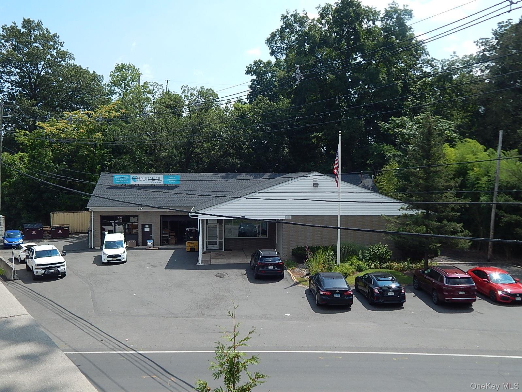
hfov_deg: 52.6
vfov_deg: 40.7
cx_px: 261
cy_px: 196
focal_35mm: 35
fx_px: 528
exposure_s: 1/400
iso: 125
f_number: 6.7
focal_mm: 6.1
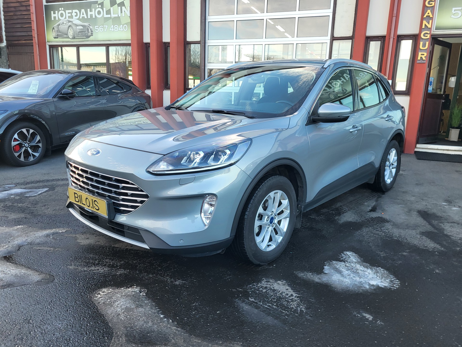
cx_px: 231
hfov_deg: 67.3
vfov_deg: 53.1
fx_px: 347
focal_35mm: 26
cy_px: 174
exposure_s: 1/100
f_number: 1.8
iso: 40
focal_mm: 5.4
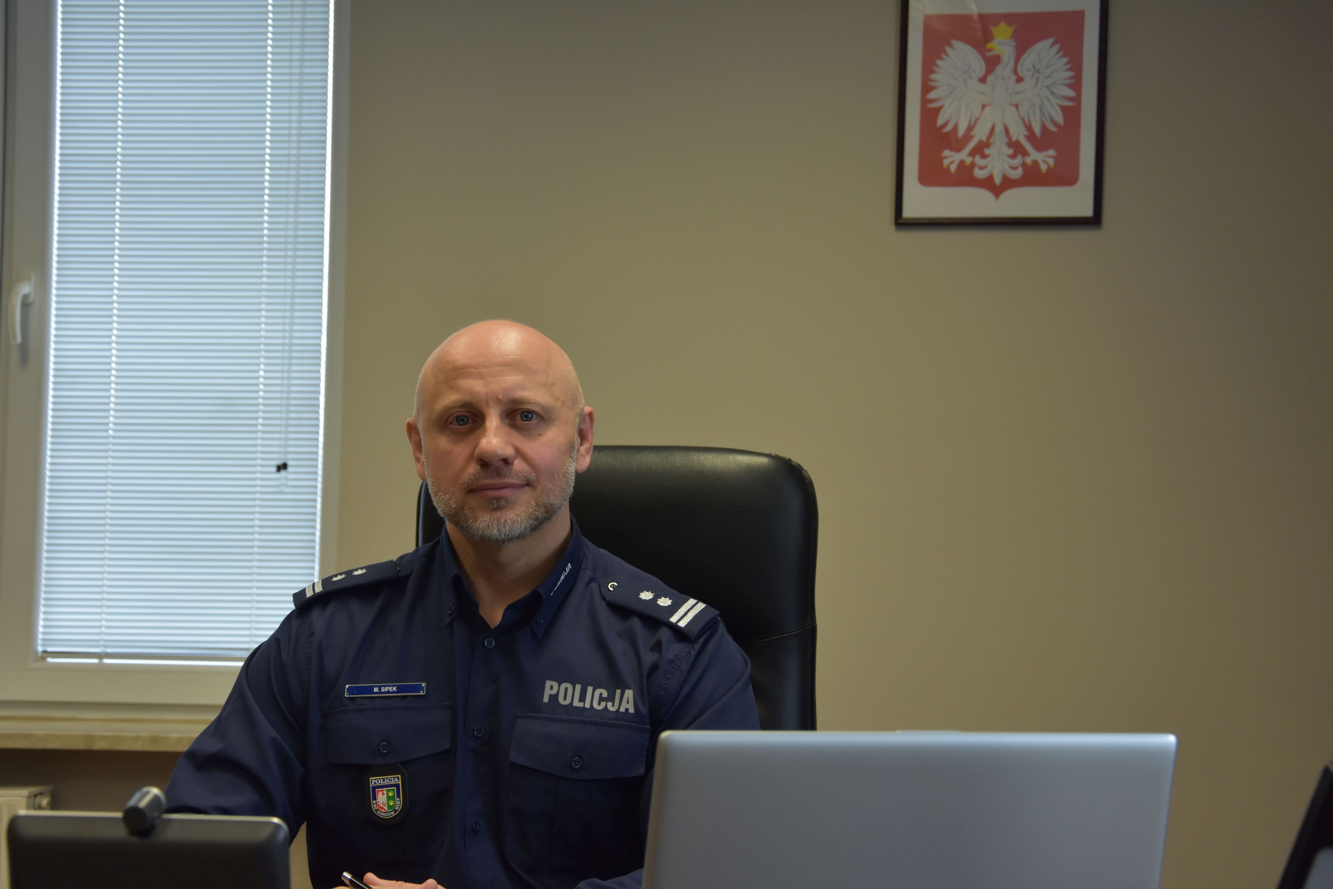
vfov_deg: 22.6
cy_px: 444
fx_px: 2221
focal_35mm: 60
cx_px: 666
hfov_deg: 33.4
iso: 800
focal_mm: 40
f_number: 5.6
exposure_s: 1/125
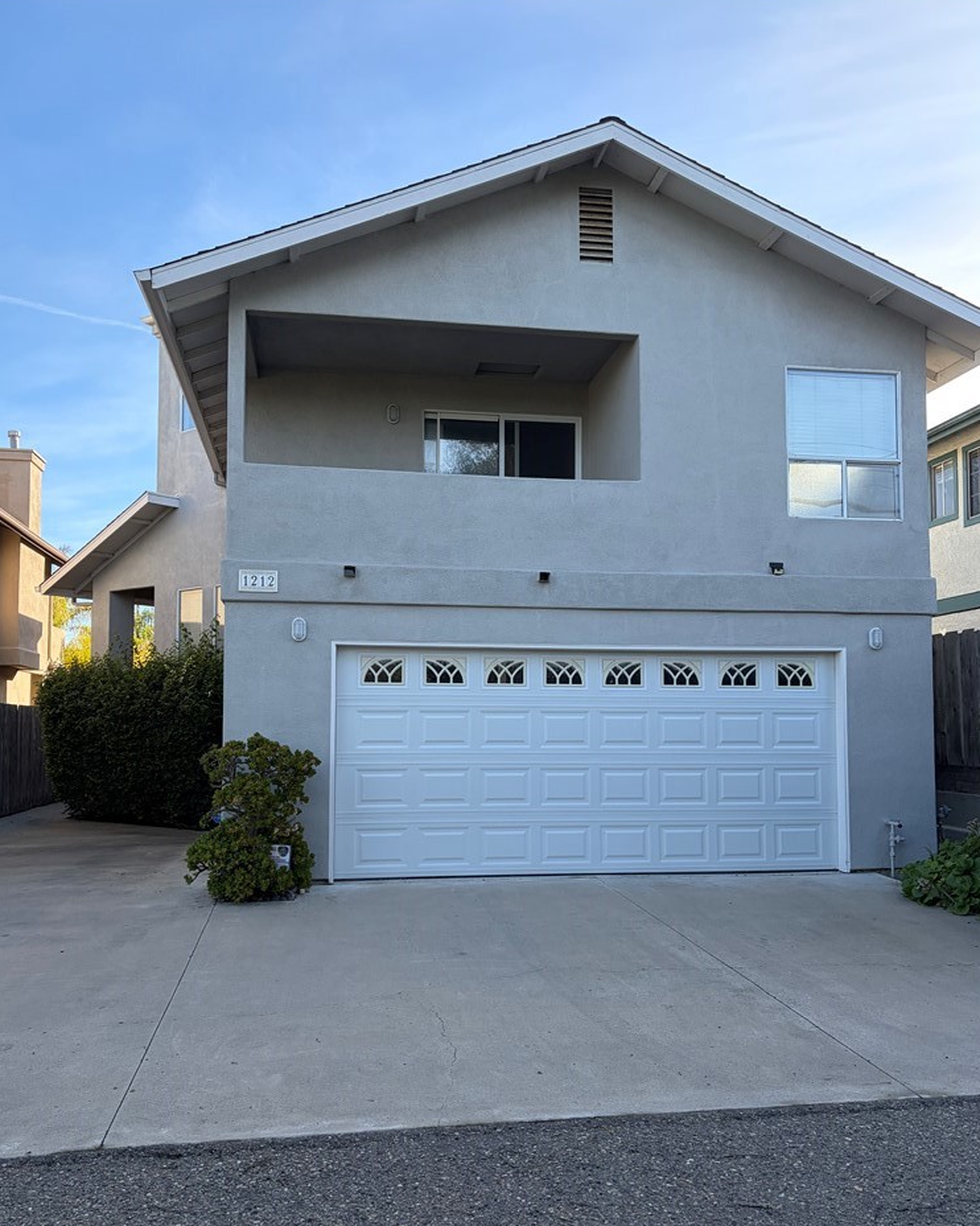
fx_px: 1015
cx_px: 483
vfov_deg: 62.1
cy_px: 665
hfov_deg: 51.5
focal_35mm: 28
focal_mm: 5.96
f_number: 1.6
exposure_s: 1/1217
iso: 64
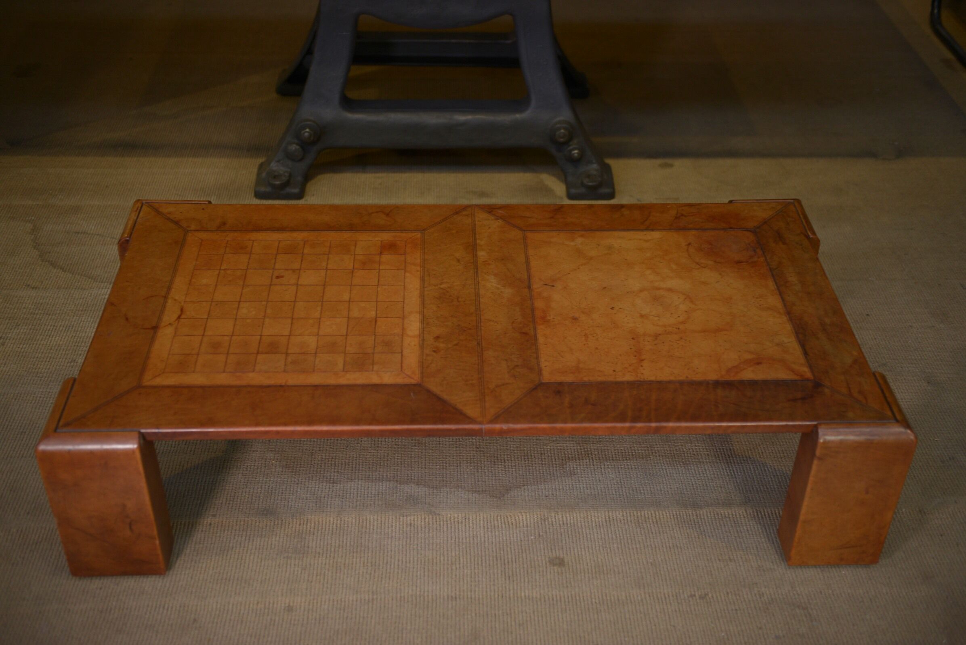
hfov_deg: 46.4
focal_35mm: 42
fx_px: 1127
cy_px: 322
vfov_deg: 31.9
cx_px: 483
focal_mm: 42
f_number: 2.8
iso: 500
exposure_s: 1/50
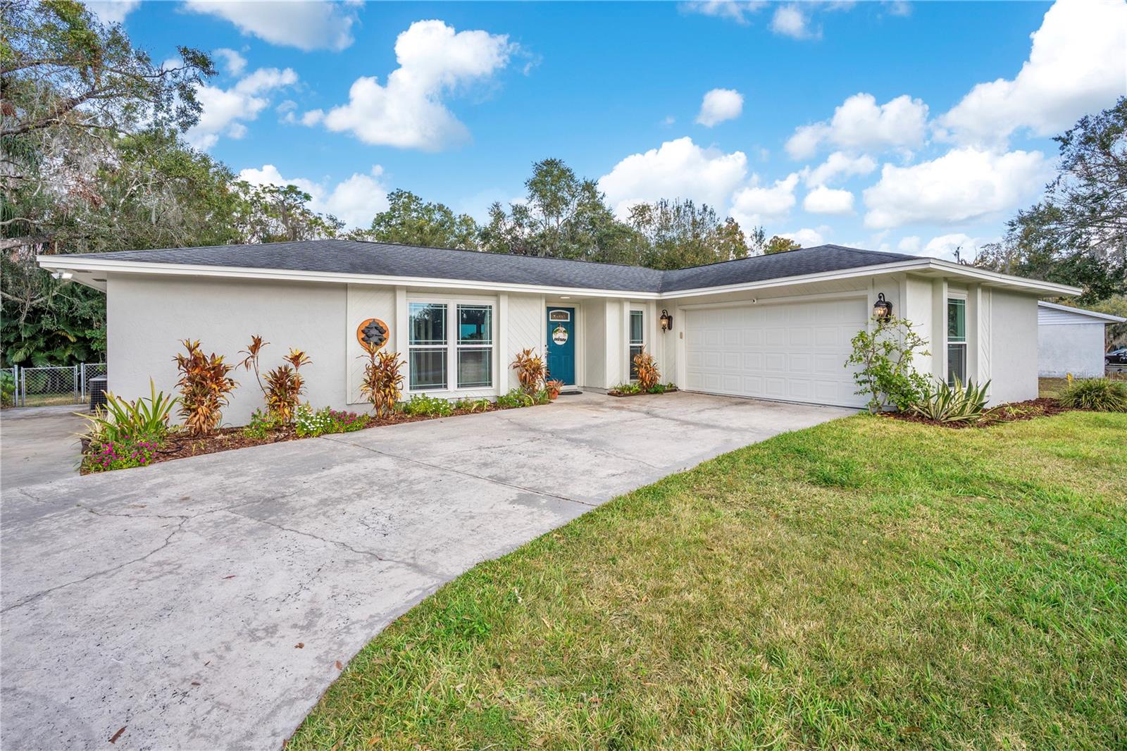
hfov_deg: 96.7
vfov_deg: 73.7
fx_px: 501
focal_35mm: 16
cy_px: 376
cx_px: 564
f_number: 9
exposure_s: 1/125
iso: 100
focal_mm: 16
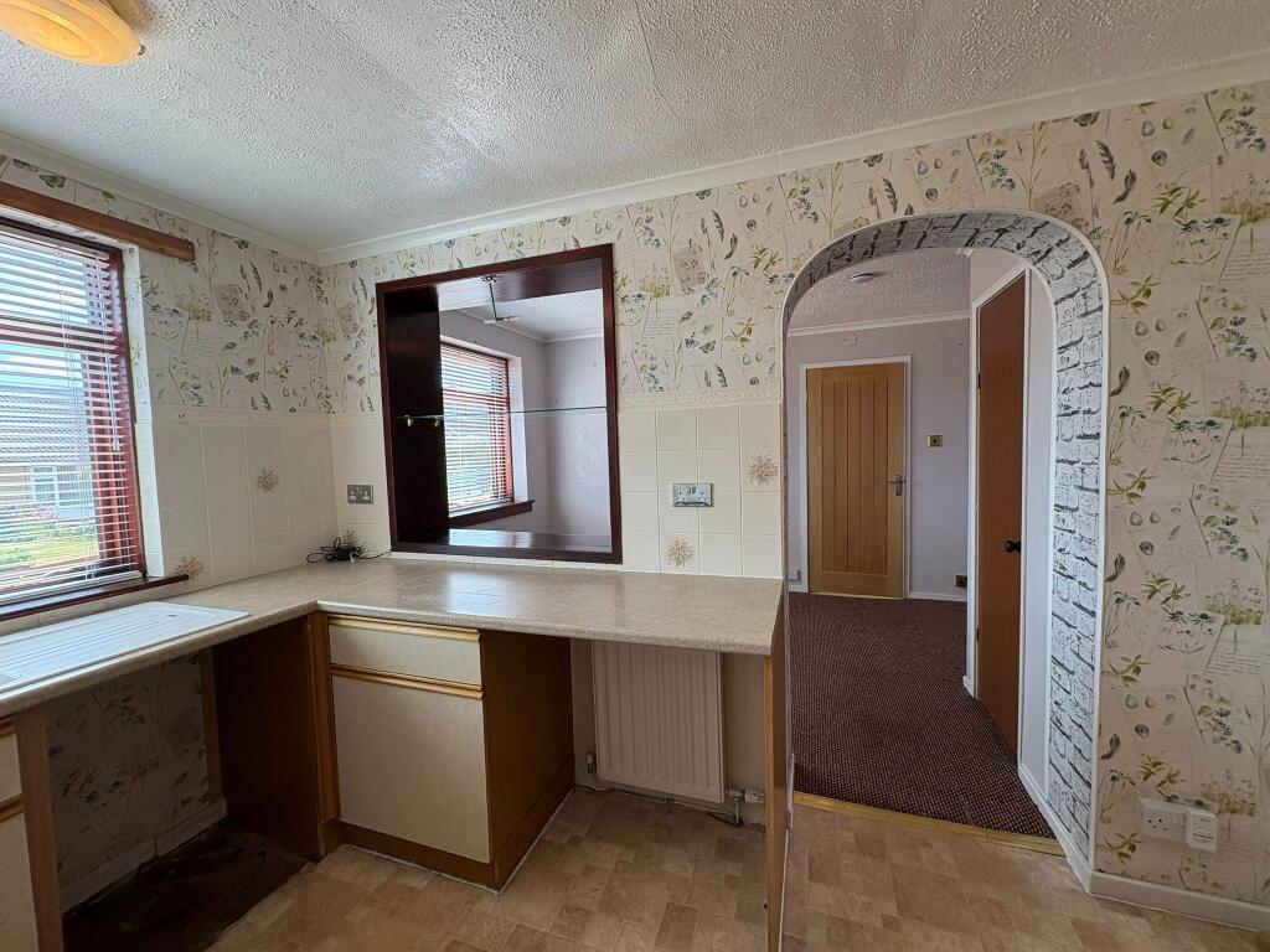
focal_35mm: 14
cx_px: 635
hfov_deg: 102.1
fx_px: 514
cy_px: 476
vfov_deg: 85.7
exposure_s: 1/131
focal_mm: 2.22
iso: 80
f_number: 2.2
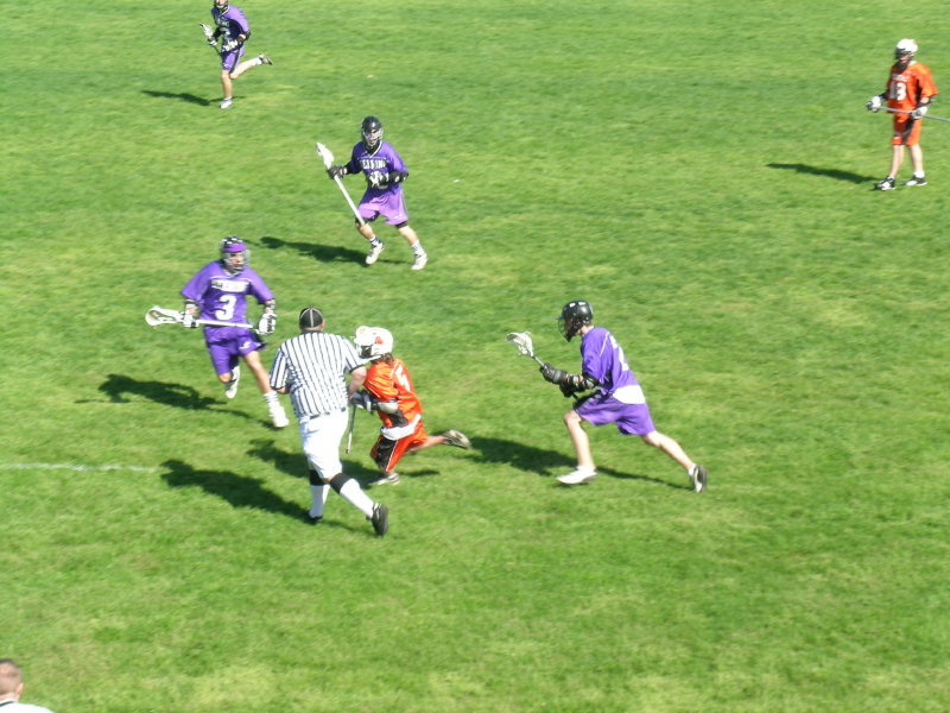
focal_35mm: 116
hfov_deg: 17.0
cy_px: 356
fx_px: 3183
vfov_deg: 12.8
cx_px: 475
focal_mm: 24
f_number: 7.3
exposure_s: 1/116
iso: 50
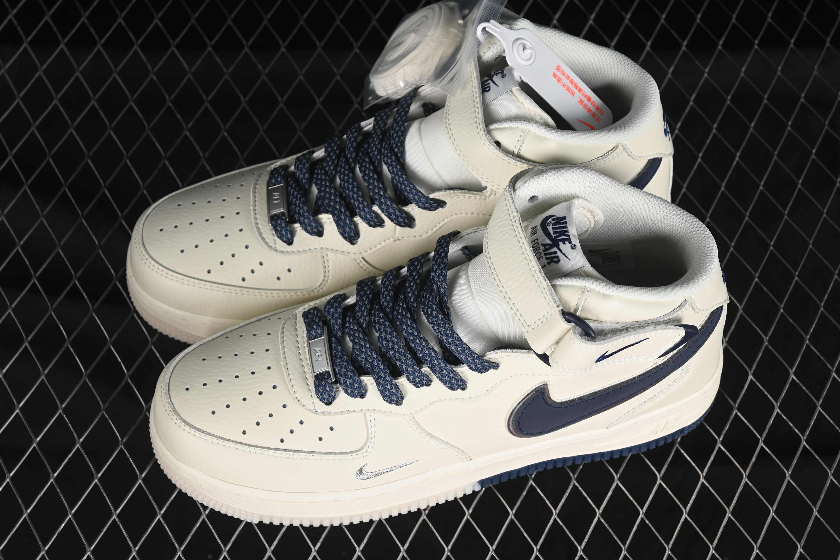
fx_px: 1750
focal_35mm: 75
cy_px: 280
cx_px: 420
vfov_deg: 18.2
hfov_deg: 27.0
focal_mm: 50
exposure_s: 1/80
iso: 160
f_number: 7.1
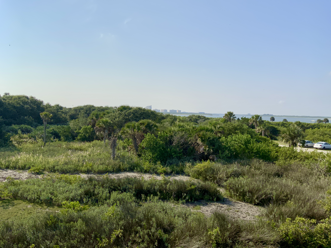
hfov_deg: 61.7
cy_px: 124
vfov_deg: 48.2
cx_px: 166
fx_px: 277
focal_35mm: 29
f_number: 1.8
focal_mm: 3
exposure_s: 1/4405
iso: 20
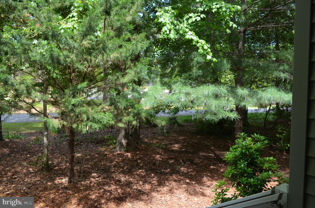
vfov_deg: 47.7
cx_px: 158
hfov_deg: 67.5
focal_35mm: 27
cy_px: 104
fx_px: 236
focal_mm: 18
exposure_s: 1/125
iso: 220
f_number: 5.6
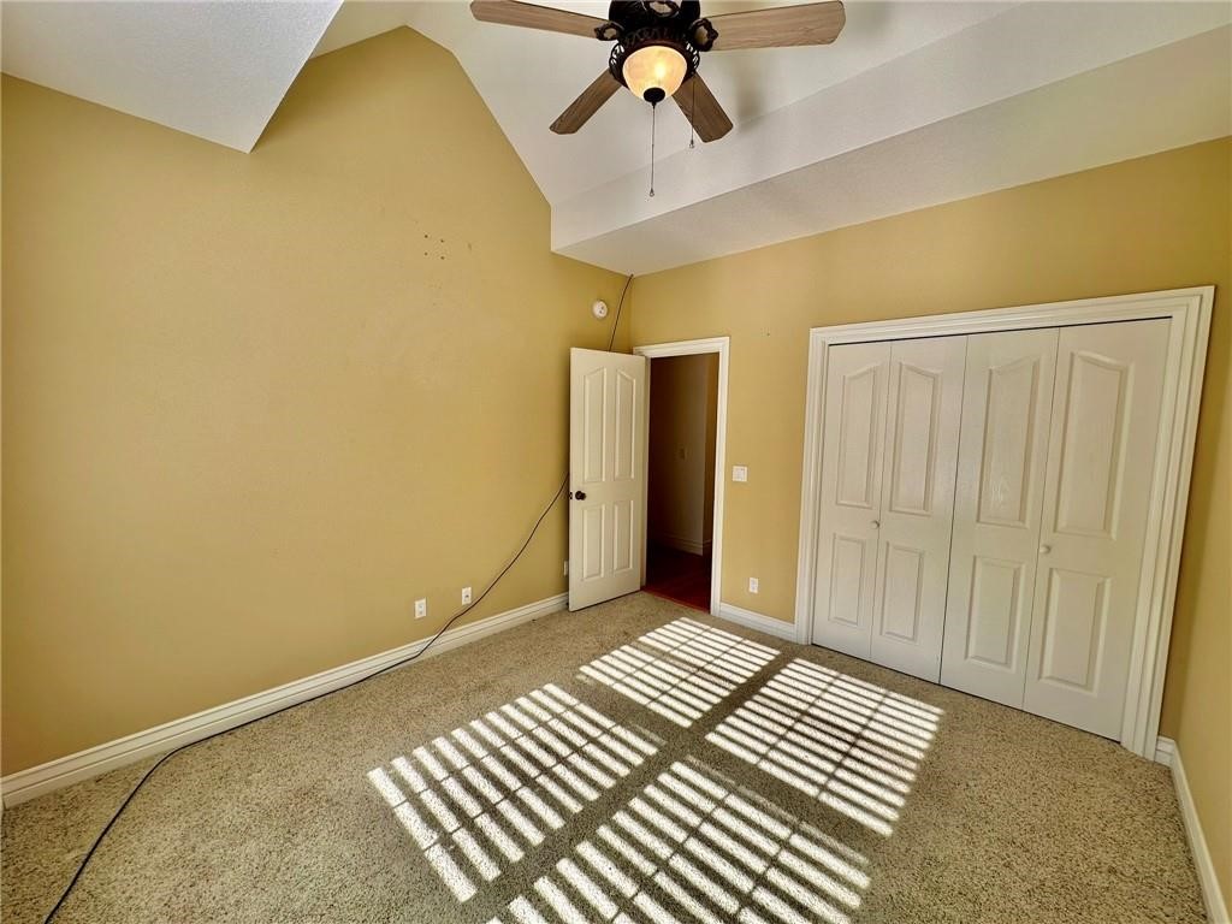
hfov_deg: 102.1
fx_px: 498
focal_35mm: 14
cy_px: 462
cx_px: 616
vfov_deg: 85.7
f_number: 2.2
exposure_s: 1/208
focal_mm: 2.22
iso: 40
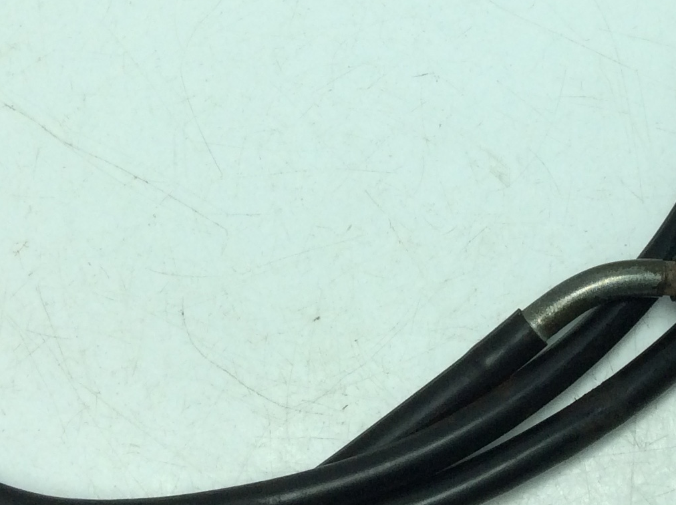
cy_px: 28
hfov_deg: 23.8
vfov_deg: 17.6
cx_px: 436
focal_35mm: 82
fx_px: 1599
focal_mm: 3.3
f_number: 2.4
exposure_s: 1/525
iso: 32
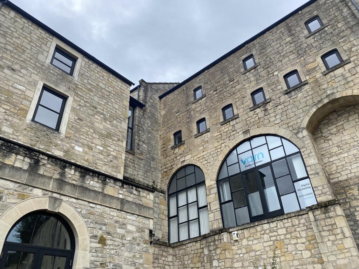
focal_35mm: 26
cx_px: 180
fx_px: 270
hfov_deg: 67.3
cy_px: 134
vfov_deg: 53.1
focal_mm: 4.25
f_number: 1.8
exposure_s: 1/1063
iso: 32
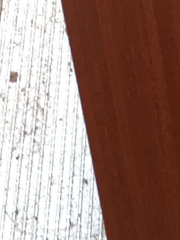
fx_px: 1331
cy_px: 35
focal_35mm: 192
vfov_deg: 10.3
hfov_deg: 7.0
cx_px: 532
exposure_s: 1/100
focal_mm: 4.15
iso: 32
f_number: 2.2
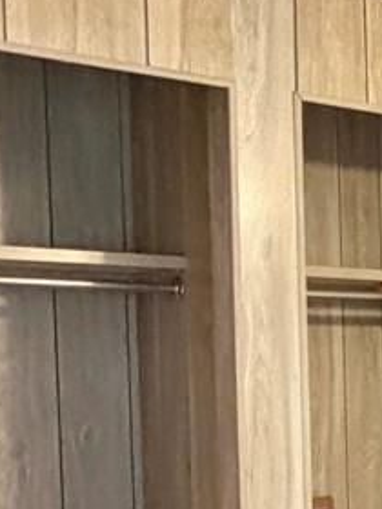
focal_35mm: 80
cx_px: 569
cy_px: 440
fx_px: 1177
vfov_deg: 23.9
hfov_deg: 16.8
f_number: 2.2
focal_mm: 2.22
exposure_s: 1/60
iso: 400
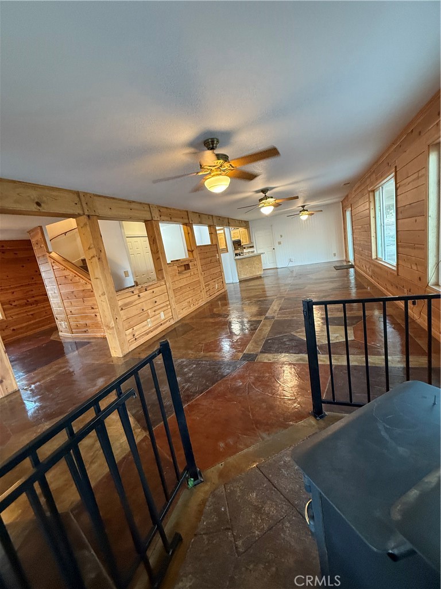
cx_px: 220
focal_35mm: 14
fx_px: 238
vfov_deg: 102.1
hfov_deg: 85.7
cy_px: 294
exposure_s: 1/60
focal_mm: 2.22
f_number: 2.2
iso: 400
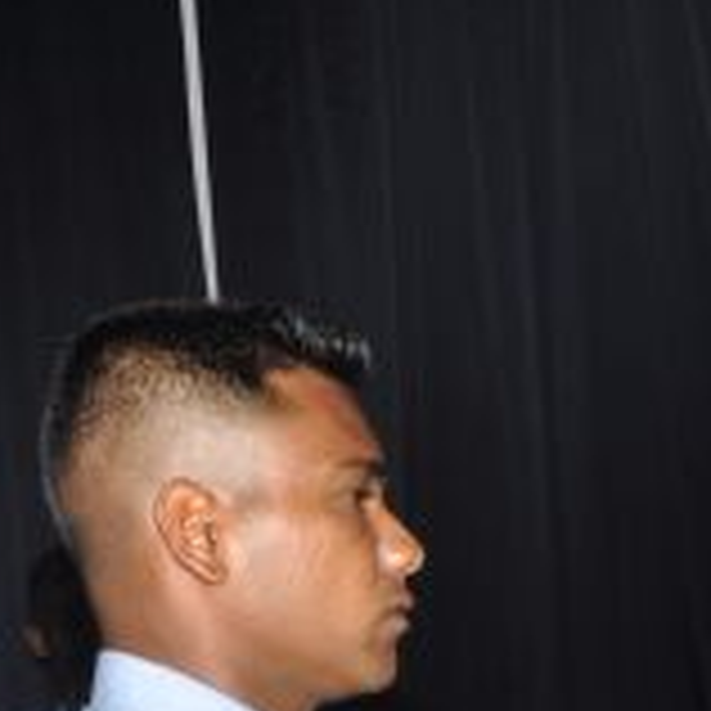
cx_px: 1134
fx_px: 2928
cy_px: 832
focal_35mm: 126
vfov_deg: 13.5
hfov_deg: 13.0
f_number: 8
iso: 200
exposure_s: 1/125
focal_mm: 26
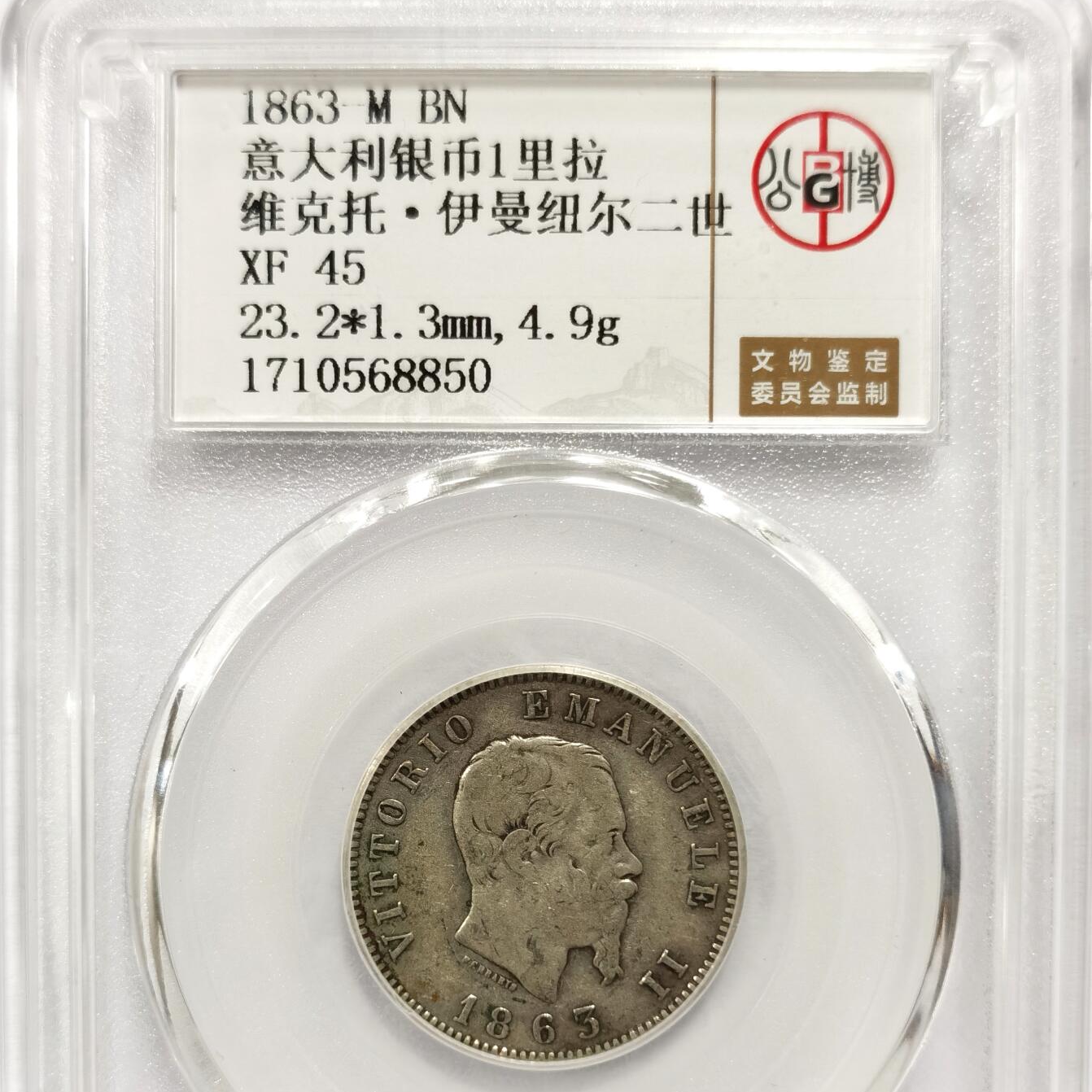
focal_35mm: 64
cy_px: 671
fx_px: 2284
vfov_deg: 26.8
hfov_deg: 26.9
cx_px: 548
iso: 160
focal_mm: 5.56
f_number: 16
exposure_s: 1/100
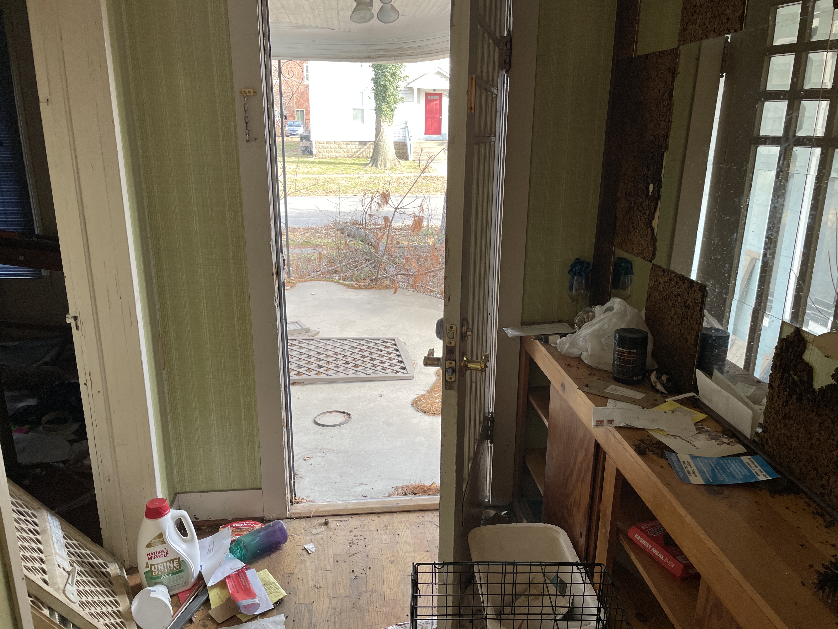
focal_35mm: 26
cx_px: 419
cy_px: 314
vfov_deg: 53.1
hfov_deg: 67.3
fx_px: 629
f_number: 1.6
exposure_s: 1/121
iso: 80
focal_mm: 4.2
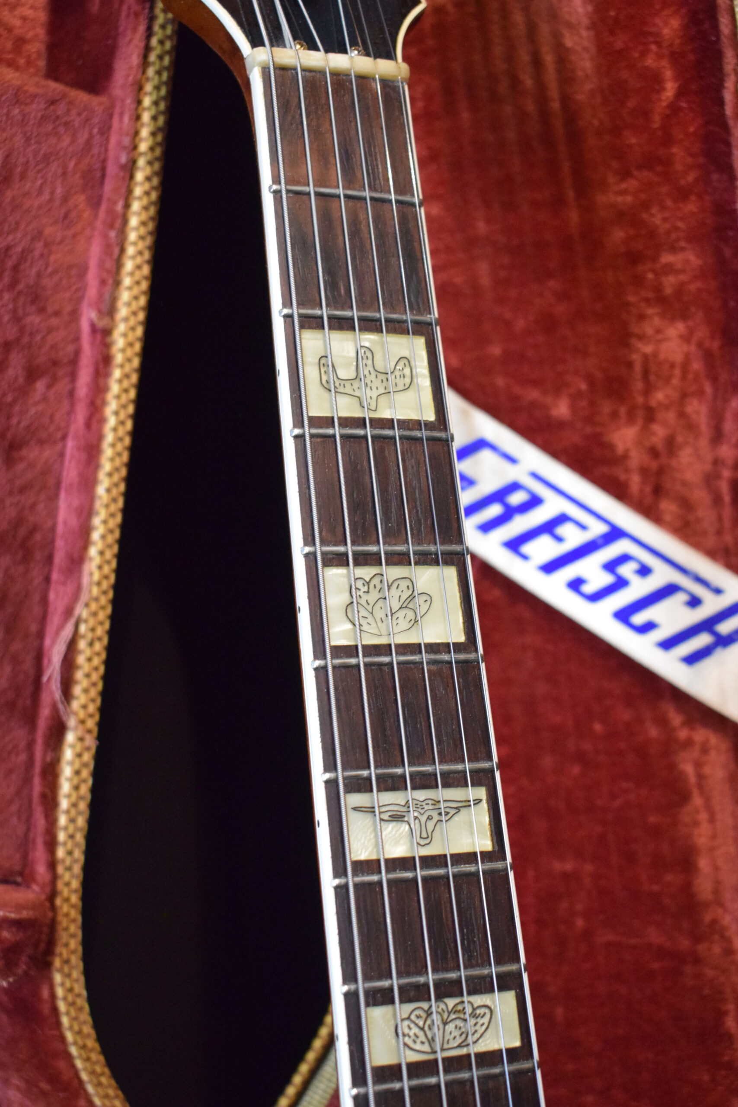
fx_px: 1614
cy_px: 554
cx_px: 369
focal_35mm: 52
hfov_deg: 25.8
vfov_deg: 37.8
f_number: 4.5
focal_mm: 35
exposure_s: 1/60
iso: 4000
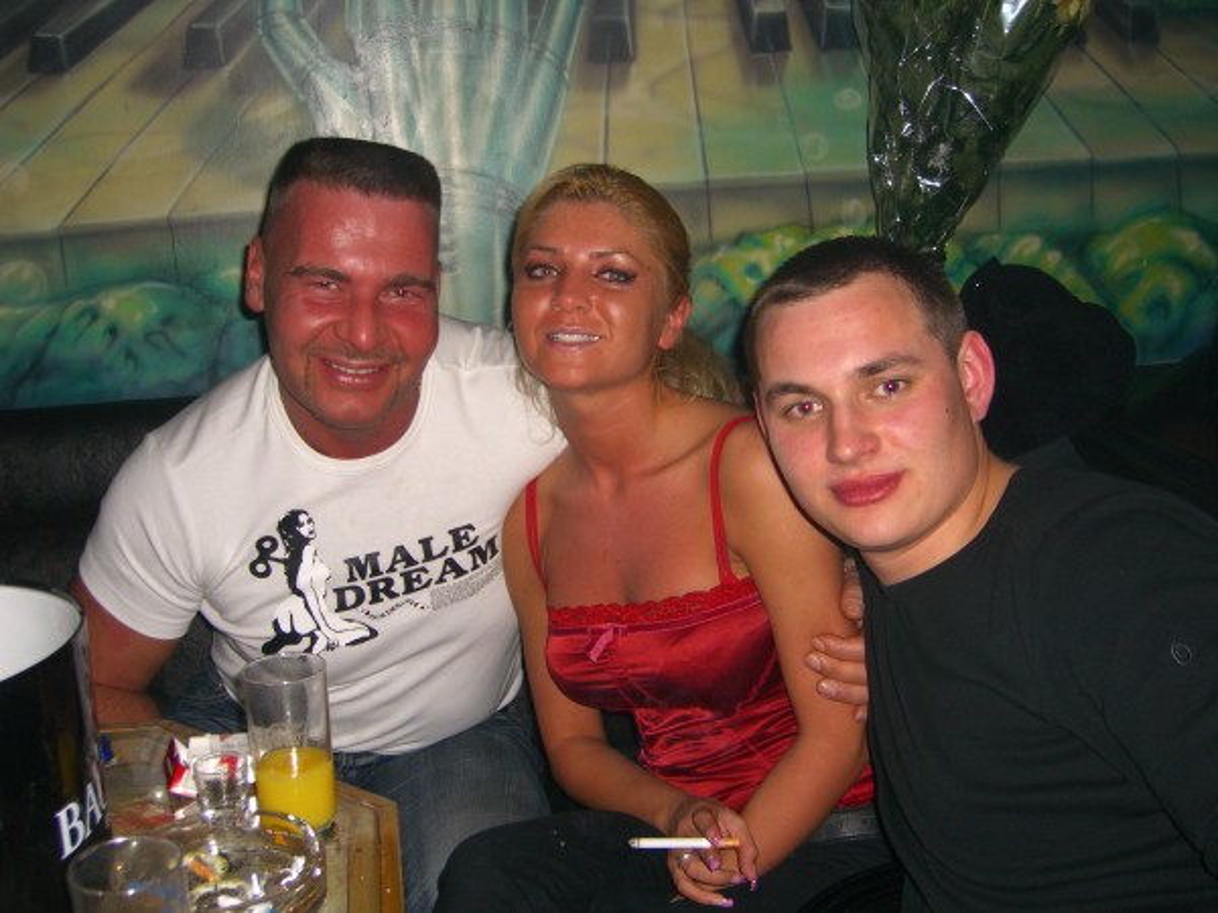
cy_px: 456
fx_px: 1337
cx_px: 609
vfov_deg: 37.7
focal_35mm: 38
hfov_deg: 49.0
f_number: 2.8
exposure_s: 1/60
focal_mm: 7.9
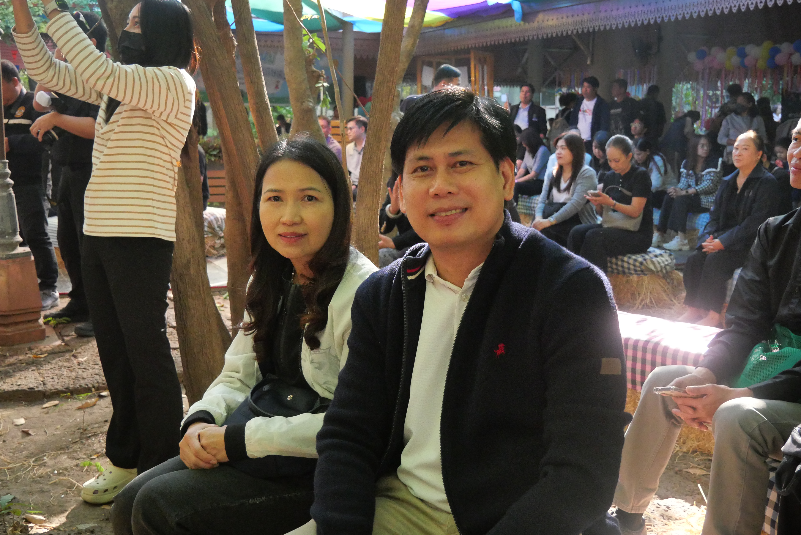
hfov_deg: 43.6
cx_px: 400
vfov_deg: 29.9
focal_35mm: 45
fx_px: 1002
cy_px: 268
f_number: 4.2
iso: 3200
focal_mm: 22
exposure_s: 1/800
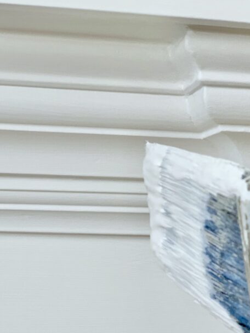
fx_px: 703
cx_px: 123
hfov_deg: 20.2
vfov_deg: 26.6
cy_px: 213
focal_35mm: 73
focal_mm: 6
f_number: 2.4
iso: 125
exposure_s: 1/61
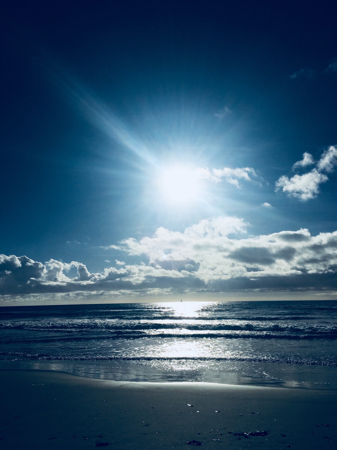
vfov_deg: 61.7
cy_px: 225
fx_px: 376
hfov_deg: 48.2
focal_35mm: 29
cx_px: 168
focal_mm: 4.15
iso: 25
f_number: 2.2
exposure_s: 1/25641
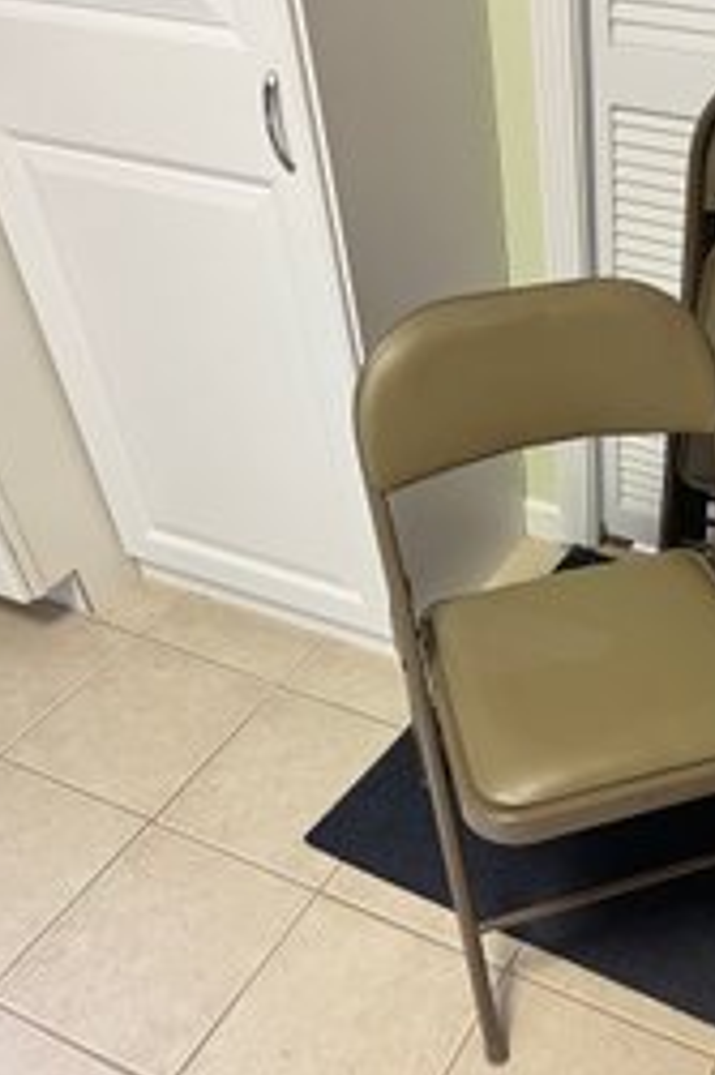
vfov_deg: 51.9
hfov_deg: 33.9
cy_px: 538
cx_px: 649
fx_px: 1104
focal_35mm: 37
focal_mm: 5.7
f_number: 1.5
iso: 160
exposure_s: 1/60
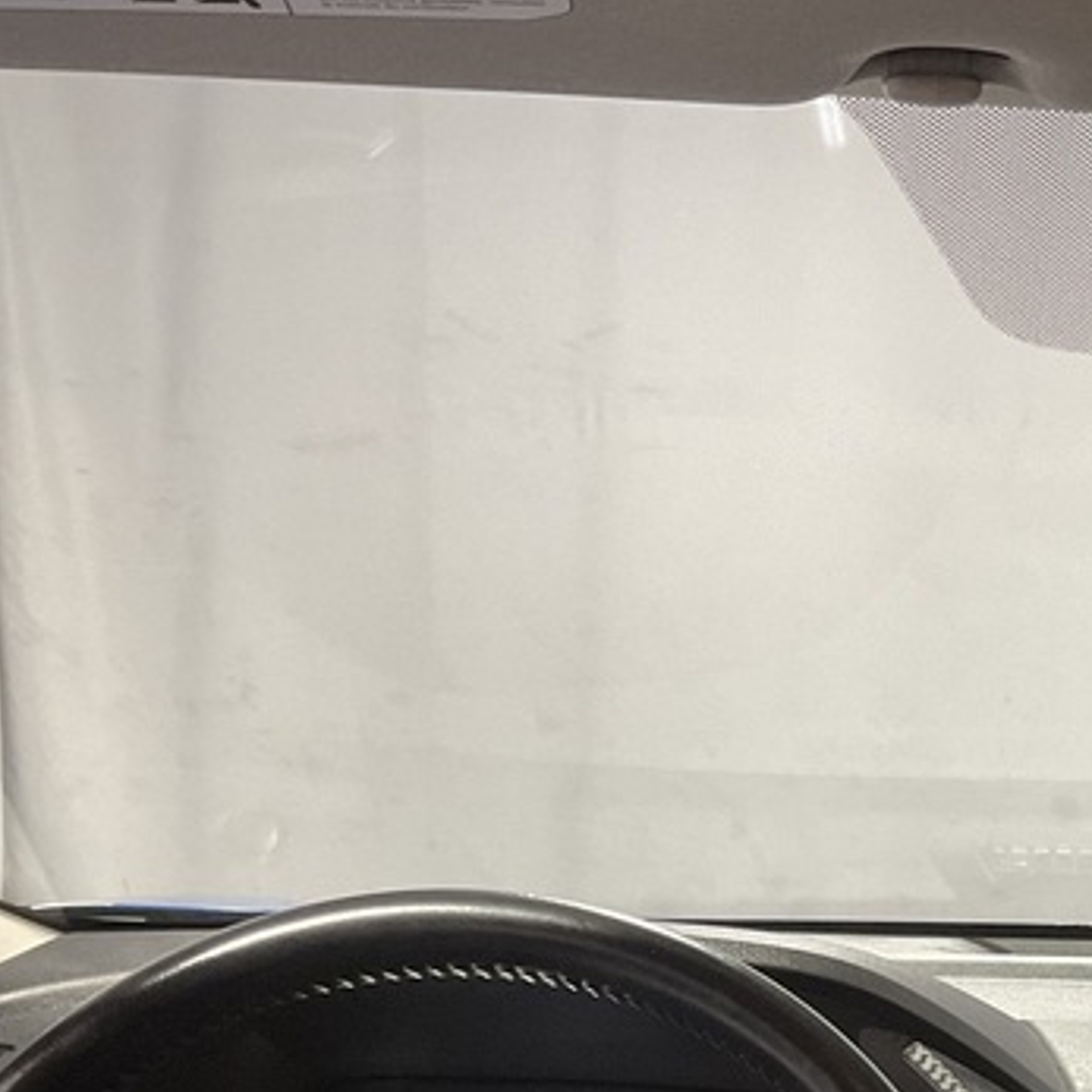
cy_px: 1130
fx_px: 2534
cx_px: 1177
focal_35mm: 71
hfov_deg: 23.0
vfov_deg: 23.2
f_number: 1.8
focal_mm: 3
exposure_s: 1/60
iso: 100
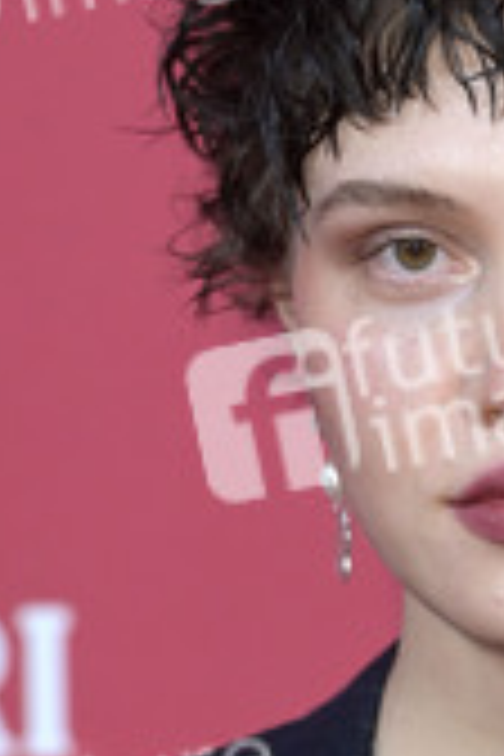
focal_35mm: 392
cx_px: 549
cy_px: 621
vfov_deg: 5.3
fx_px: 8231
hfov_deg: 3.5
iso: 1600
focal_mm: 165
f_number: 5
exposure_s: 1/400
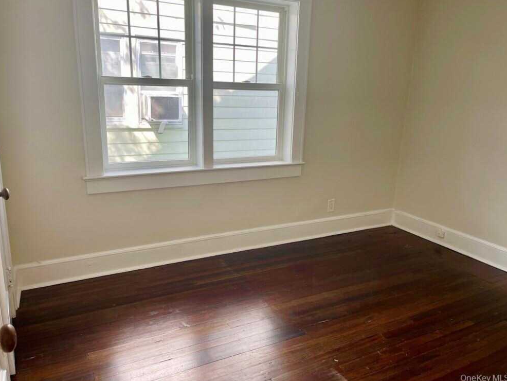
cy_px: 187
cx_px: 249
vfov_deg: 51.4
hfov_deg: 65.3
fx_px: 396
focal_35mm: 27
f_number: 1.6
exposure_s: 1/120
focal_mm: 5.1
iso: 32
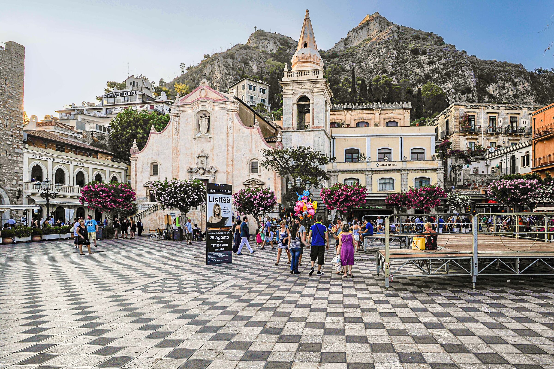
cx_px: 277
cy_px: 184
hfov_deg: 84.0
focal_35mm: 20
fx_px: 308
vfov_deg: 61.9
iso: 250
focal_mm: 20
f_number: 14
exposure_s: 1/100
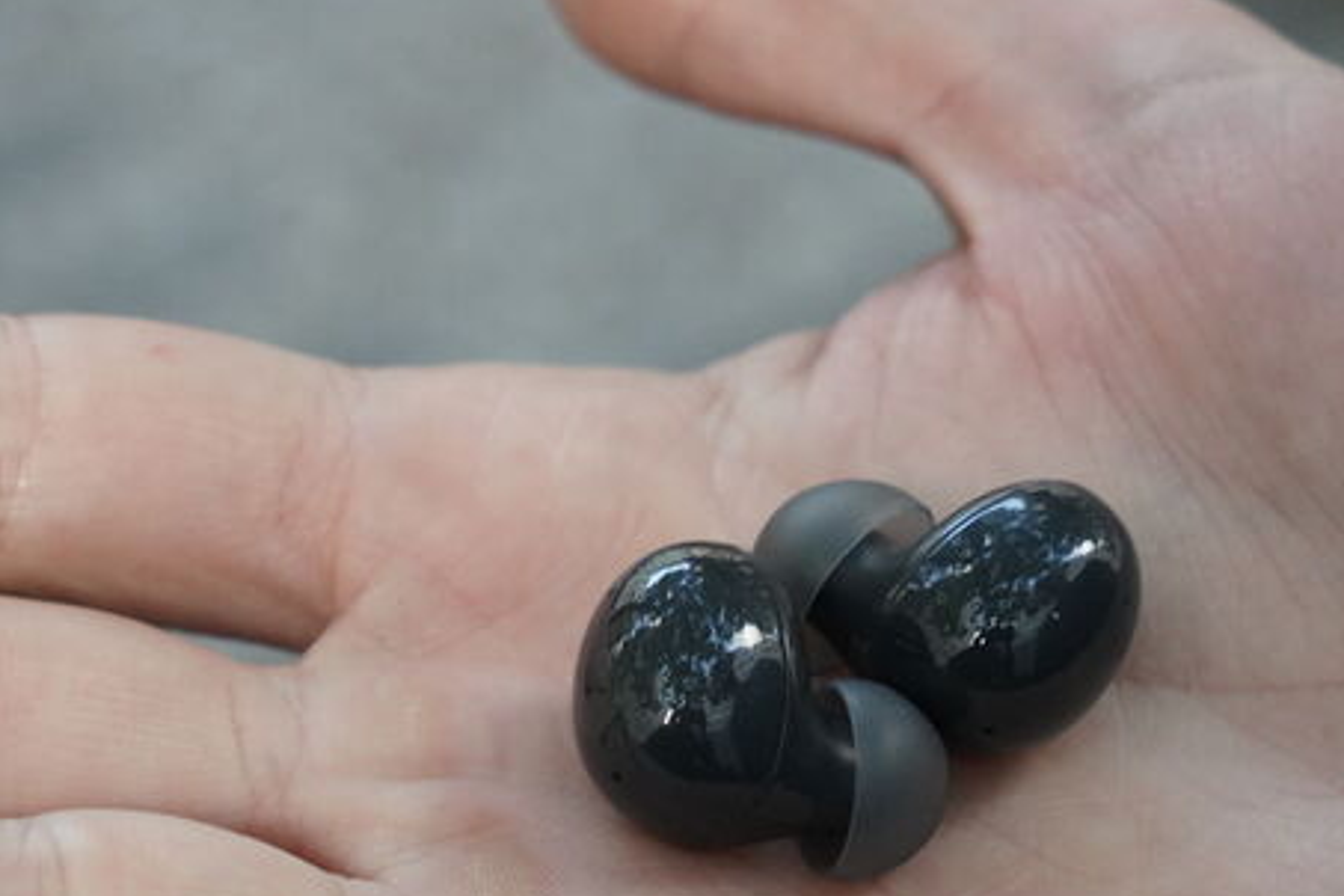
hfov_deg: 16.0
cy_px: 641
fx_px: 4778
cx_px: 510
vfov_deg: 10.7
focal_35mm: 128
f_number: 8
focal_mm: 70
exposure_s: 1/200
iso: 3200
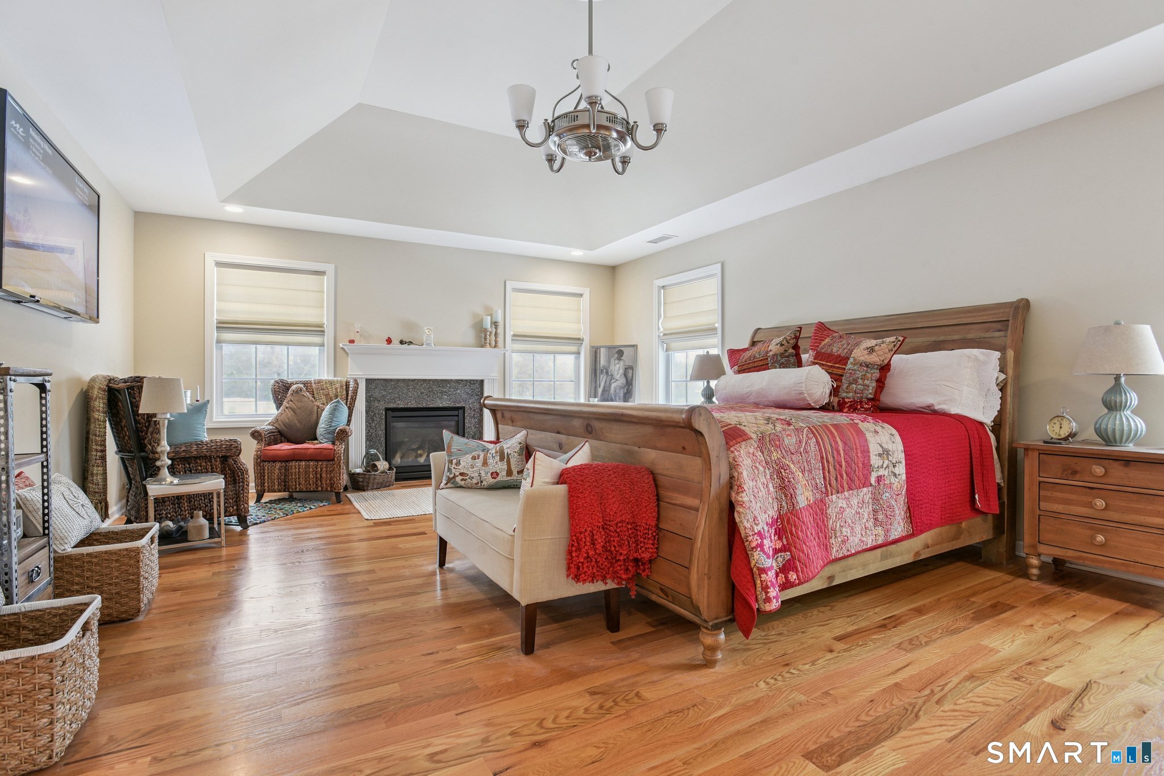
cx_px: 582
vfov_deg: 70.4
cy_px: 388
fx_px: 550
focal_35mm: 17
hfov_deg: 93.3
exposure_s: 1/4
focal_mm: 17
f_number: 11
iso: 400
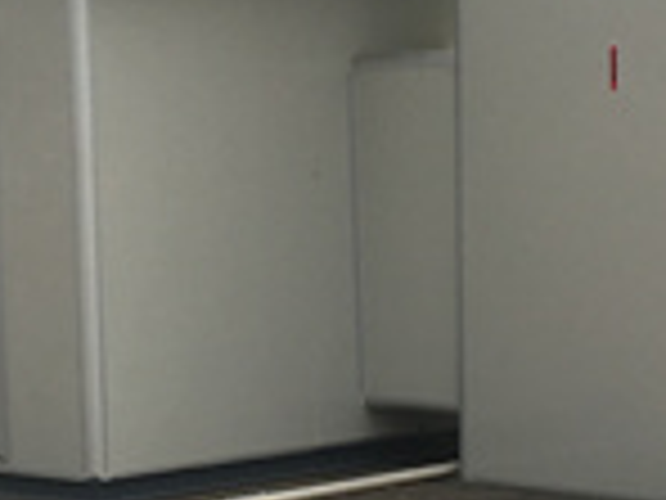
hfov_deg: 15.0
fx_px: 2520
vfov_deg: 11.3
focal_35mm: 131
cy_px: 347
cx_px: 126
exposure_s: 1/3077
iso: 25
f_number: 2.2
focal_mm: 4.15
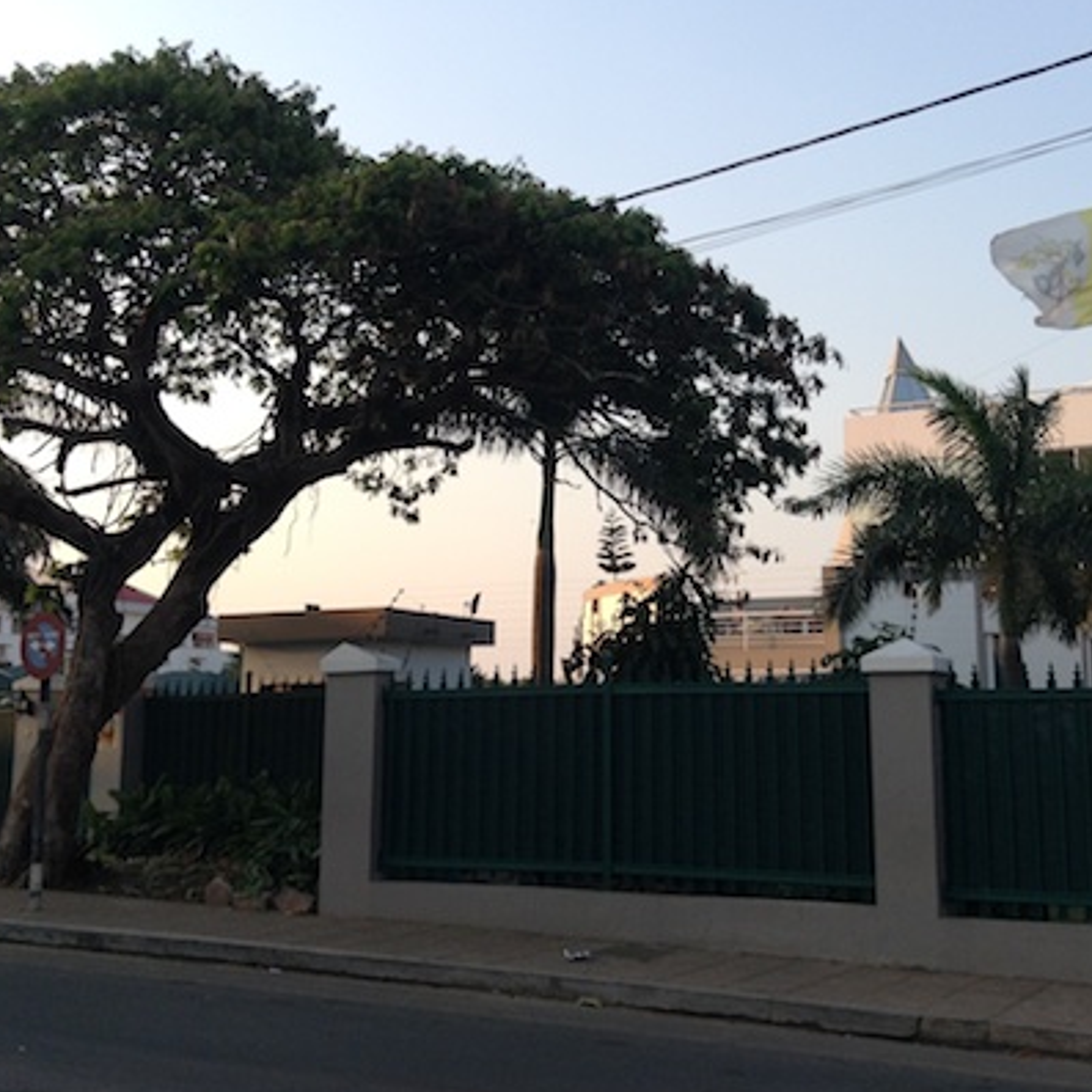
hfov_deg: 36.0
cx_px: 580
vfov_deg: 36.0
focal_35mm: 47
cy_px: 487
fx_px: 1677
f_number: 2.4
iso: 25
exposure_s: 1/240
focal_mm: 3.3
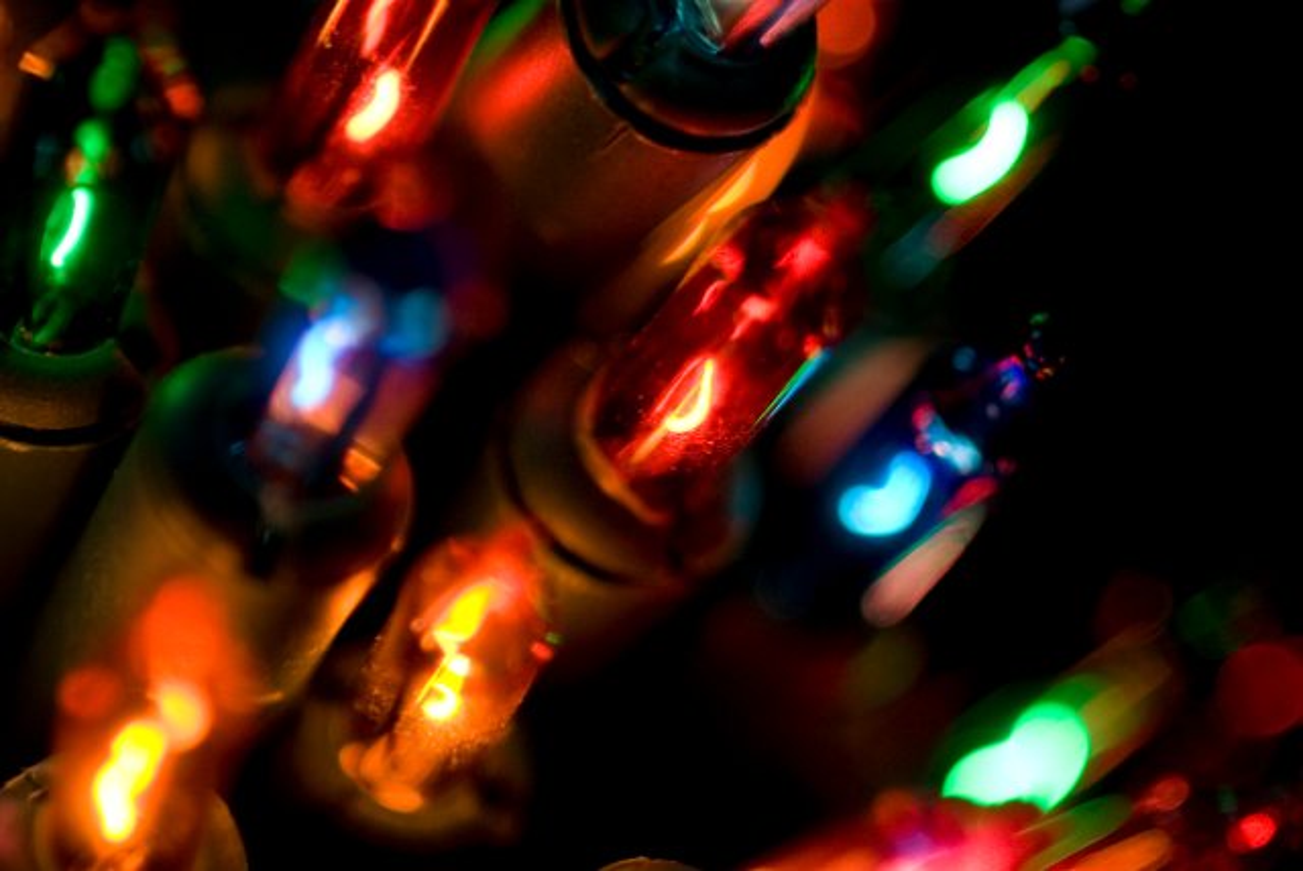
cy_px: 436
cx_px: 652
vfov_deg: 8.7
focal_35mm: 158
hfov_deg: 13.0
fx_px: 5706
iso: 100
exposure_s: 1/200
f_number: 4
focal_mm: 105
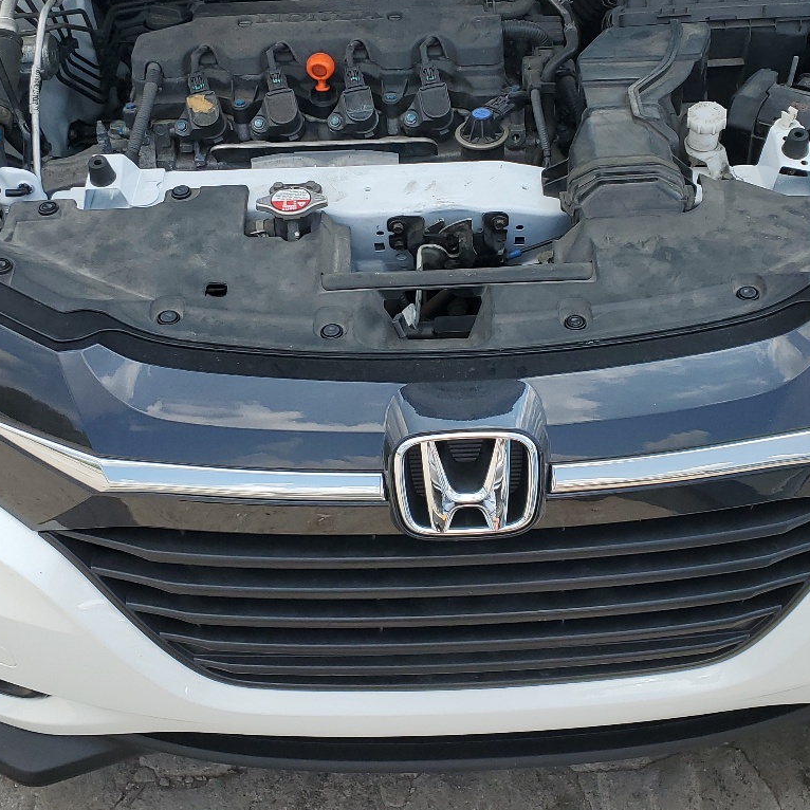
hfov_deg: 35.2
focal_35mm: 48
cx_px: 481
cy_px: 276
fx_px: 1271
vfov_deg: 35.0
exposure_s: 1/1667
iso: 50
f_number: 1.5
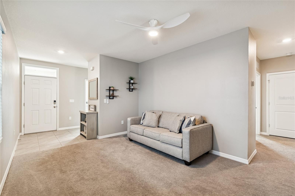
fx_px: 123
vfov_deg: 77.3
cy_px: 98
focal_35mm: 15
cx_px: 148
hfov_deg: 100.4
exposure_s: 1/1.25
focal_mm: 10
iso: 100
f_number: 7.1
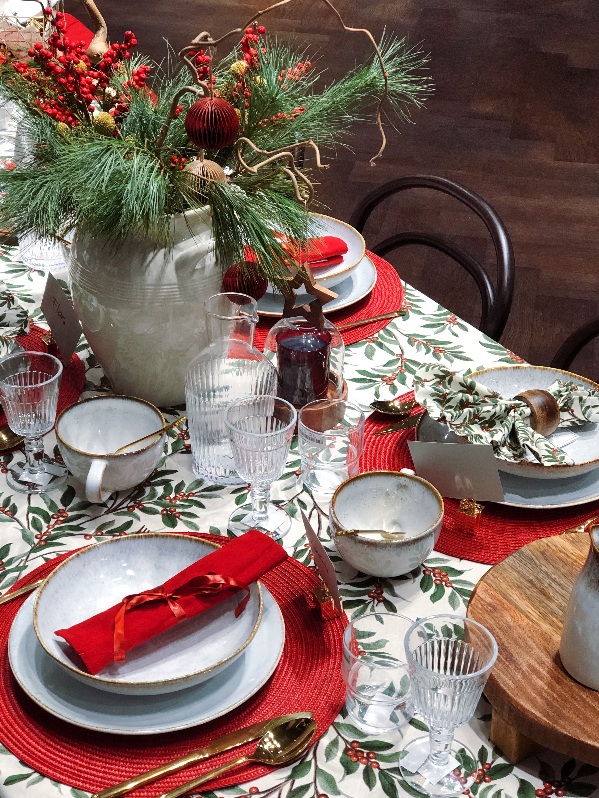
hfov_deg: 24.8
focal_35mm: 59
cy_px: 406
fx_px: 1361
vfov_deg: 32.7
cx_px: 299
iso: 80
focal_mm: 6.6
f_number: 2.8
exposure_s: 1/33
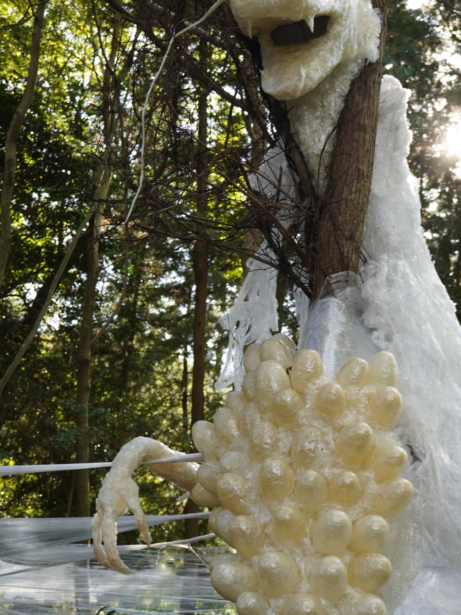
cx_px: 267
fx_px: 1083
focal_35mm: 61
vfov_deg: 31.7
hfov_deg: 24.0
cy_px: 323
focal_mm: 30
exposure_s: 1/160
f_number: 4
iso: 320
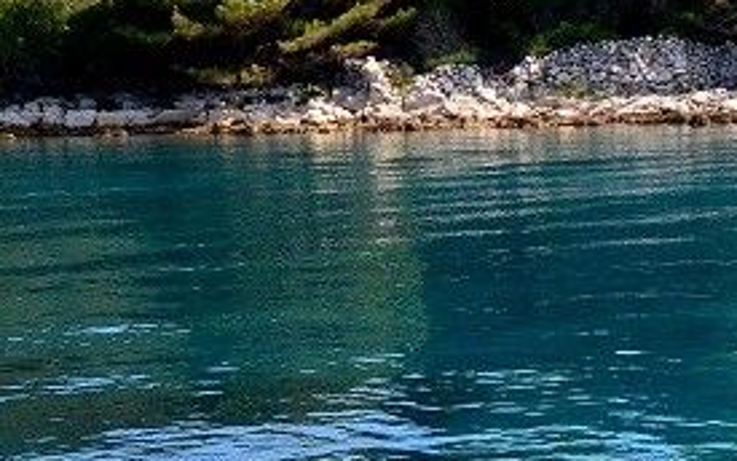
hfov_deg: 16.7
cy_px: 320
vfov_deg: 10.7
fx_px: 2451
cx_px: 779
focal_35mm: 122
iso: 400
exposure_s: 1/2000
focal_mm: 22
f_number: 4
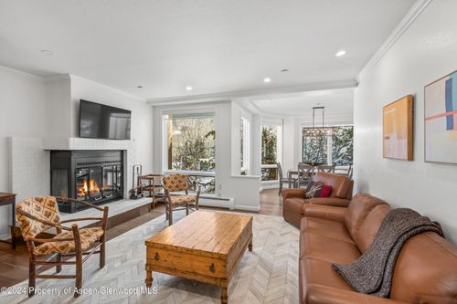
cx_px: 228
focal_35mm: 17
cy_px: 152
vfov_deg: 70.4
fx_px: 216
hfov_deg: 93.3
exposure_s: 1/25
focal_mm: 17
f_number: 7.1
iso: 400
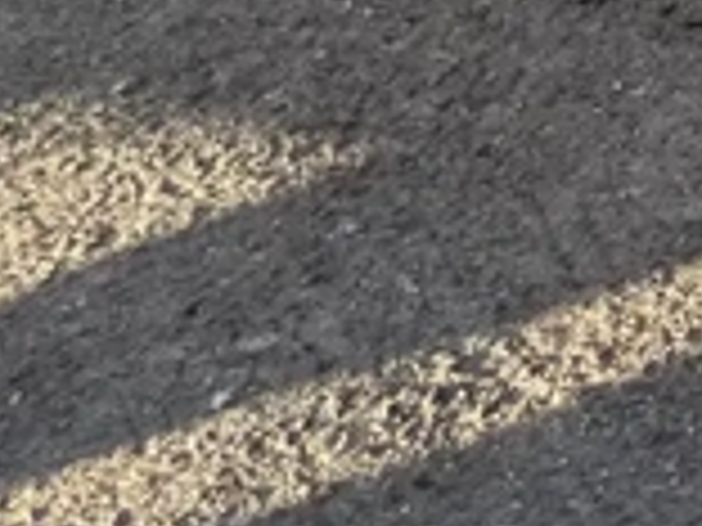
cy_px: -620
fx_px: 3245
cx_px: 1840
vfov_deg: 8.6
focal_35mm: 160
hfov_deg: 10.2
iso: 32
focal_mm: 5.1
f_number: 1.6
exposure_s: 1/1098
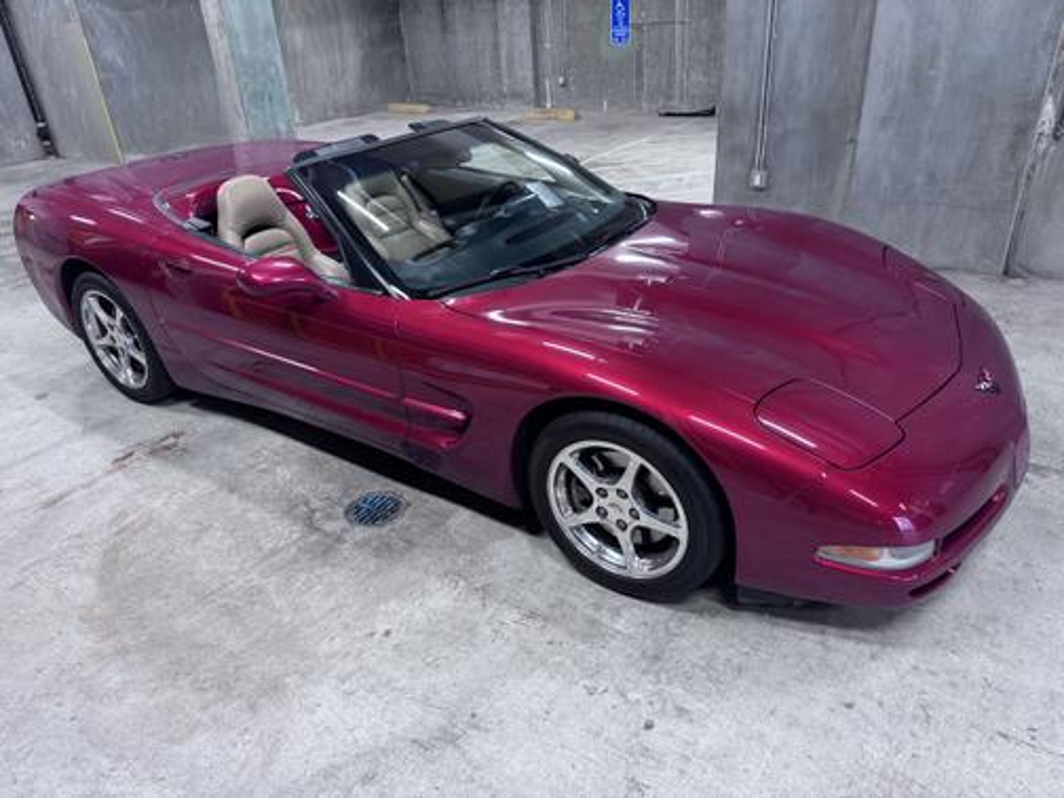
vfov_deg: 56.8
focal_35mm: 24
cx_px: 532
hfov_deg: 71.6
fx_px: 738
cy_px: 399
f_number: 1.78
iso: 250
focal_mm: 6.76
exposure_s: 1/60
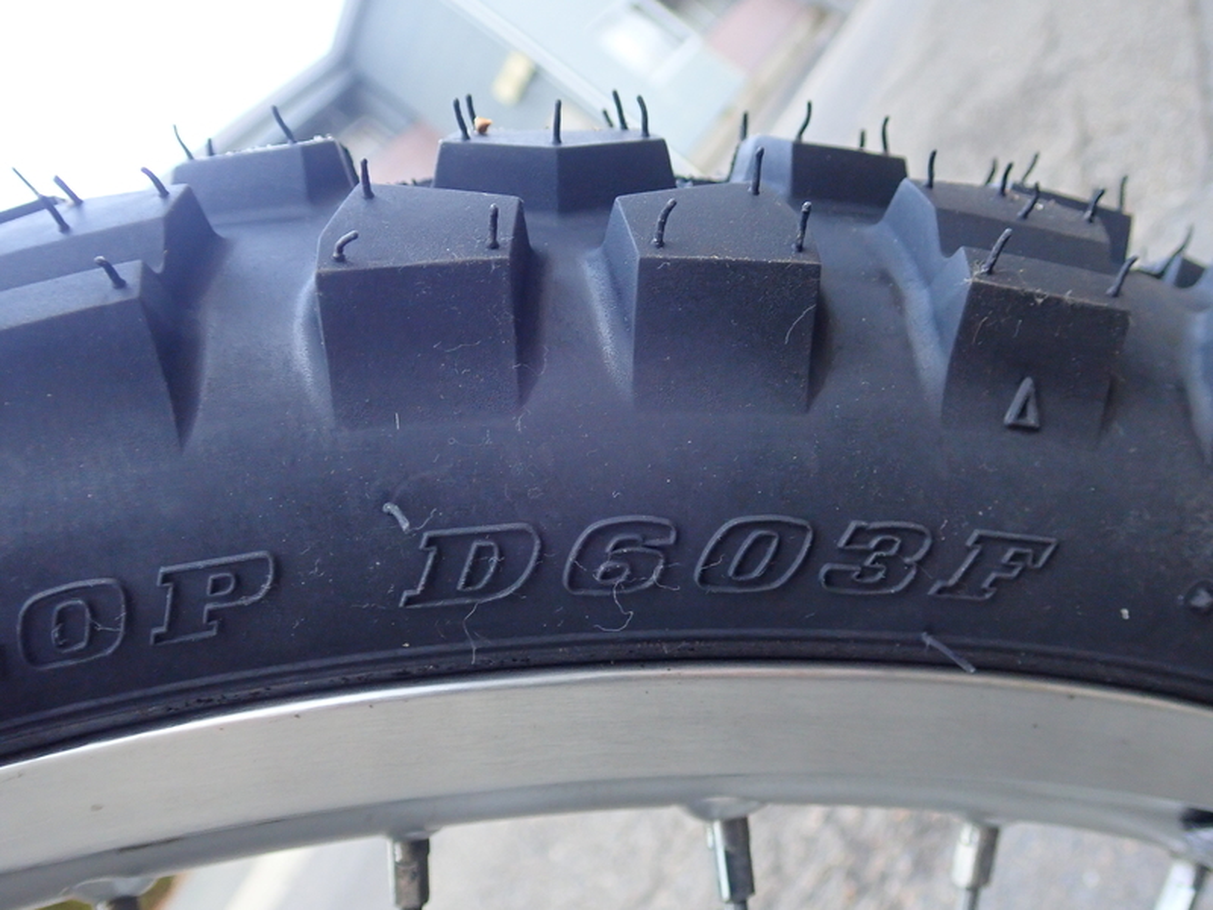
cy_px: 455
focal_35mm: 35
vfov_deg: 40.7
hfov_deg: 52.6
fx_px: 1226
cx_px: 606
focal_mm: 6.42
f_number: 2.6
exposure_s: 1/30
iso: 320
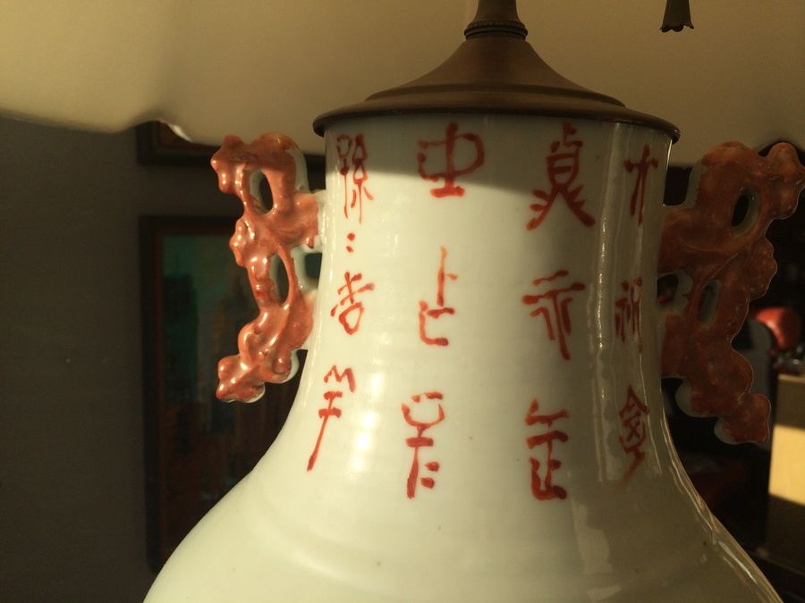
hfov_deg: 60.0
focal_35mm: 30
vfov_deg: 46.8
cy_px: 302
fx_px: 698
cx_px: 402
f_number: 2.2
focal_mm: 4.12
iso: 32
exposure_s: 1/2740
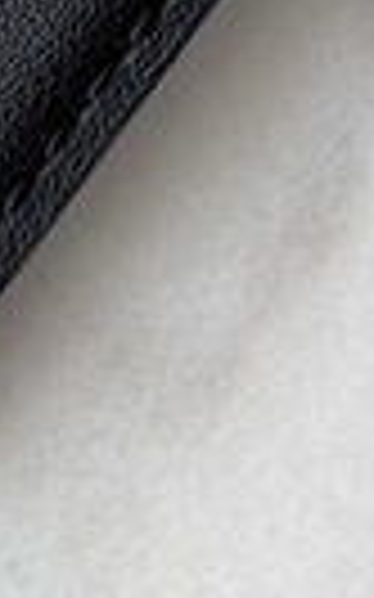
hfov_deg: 5.8
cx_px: 1208
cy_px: -818
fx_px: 3379
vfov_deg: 9.1
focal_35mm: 207
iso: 32
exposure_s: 1/122
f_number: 1.6
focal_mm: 5.96
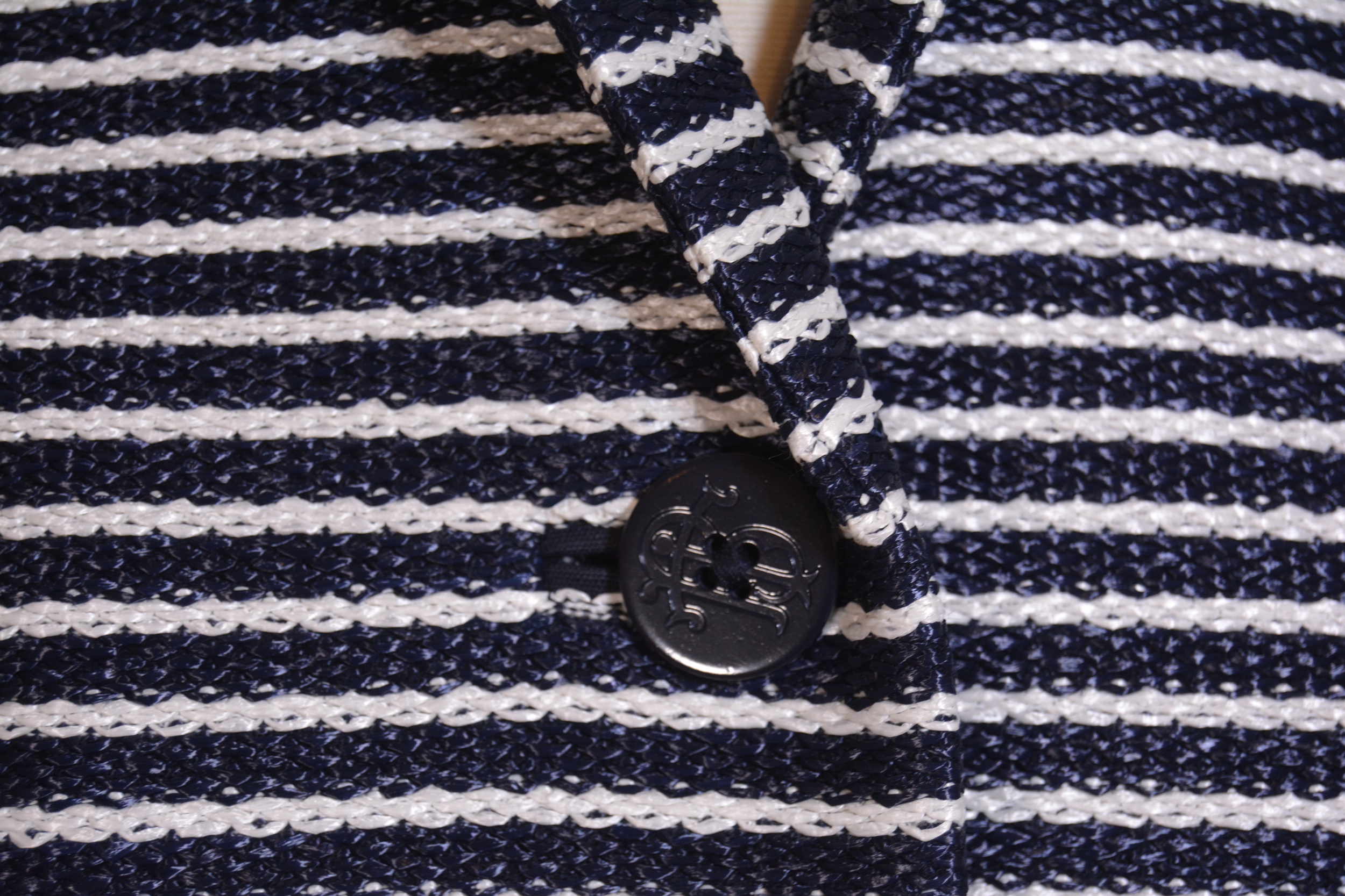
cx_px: 672
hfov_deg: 24.6
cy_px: 448
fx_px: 3082
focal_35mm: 82
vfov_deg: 16.6
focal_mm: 55
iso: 800
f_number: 5.6
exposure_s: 1/60
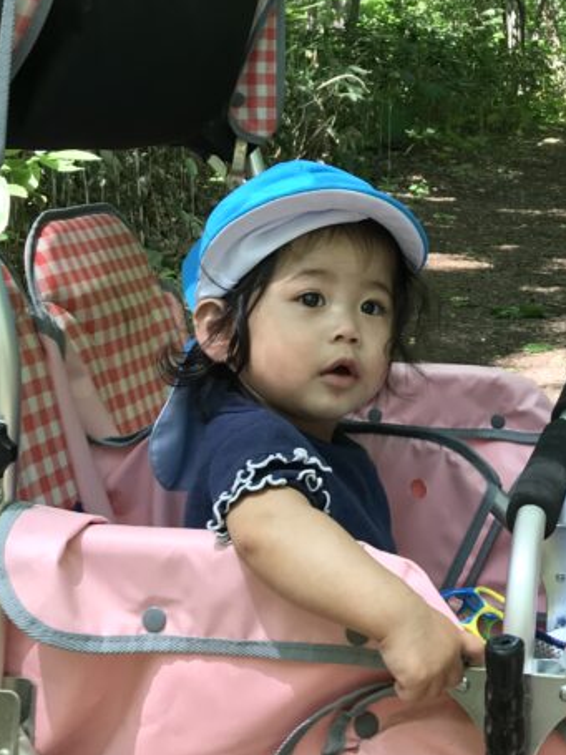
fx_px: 1396
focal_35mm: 64
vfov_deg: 28.5
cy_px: 13
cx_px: 556
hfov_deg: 22.1
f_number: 1.8
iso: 25
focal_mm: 3.99
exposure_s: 1/40
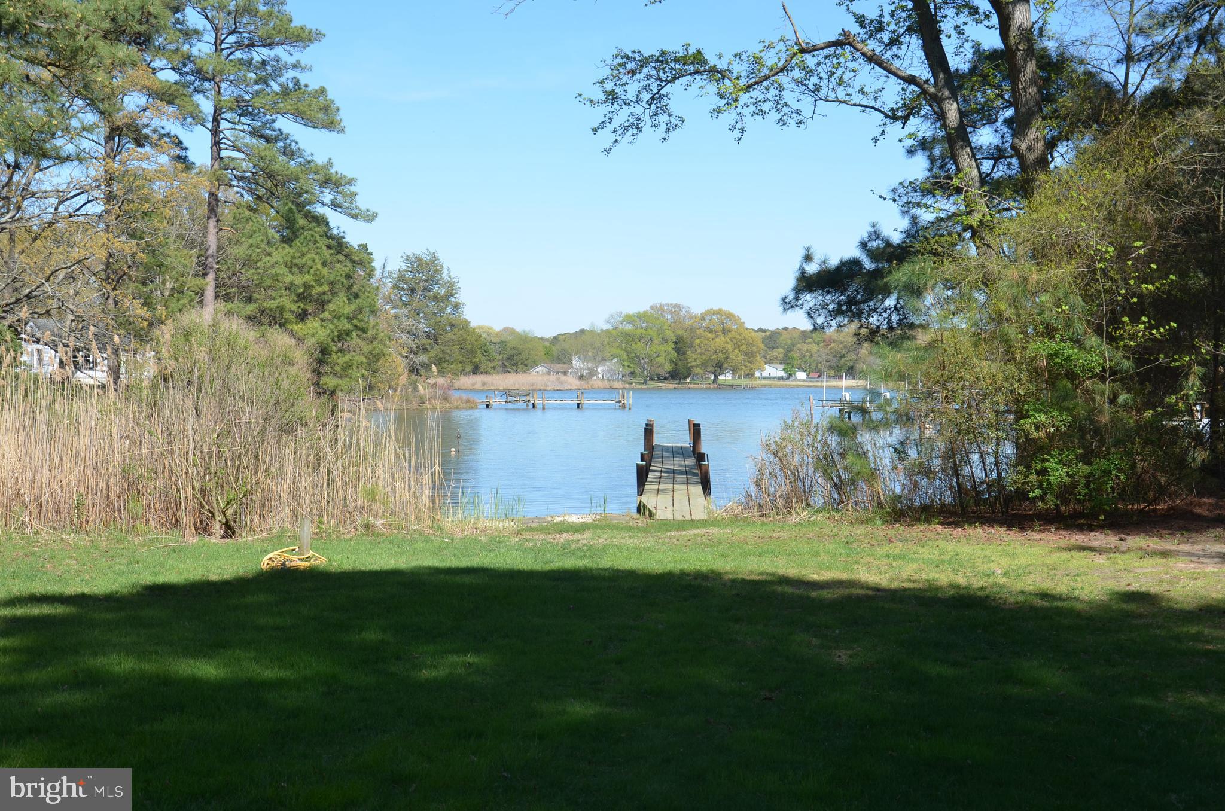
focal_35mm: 42
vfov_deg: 31.7
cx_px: 612
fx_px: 1426
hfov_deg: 46.5
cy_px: 406
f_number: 8
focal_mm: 28
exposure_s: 1/250
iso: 140
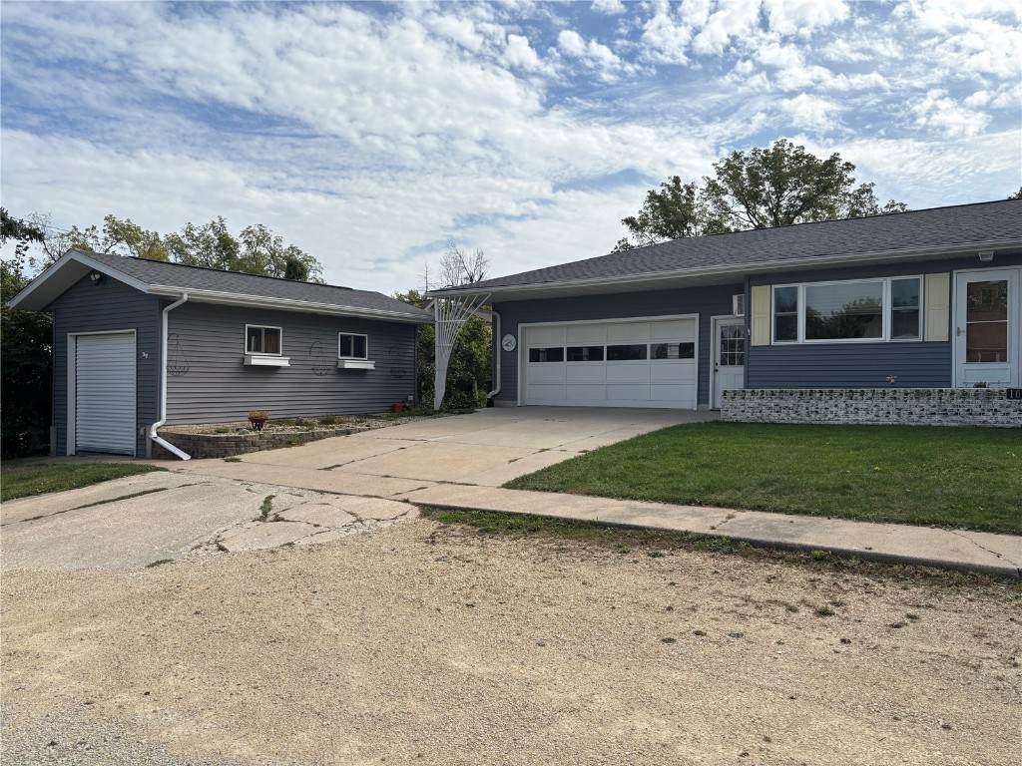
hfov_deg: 67.3
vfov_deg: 53.1
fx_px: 768
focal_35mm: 26
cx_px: 511
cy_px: 383
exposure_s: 1/4630
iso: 50
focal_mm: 5.96
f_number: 1.6
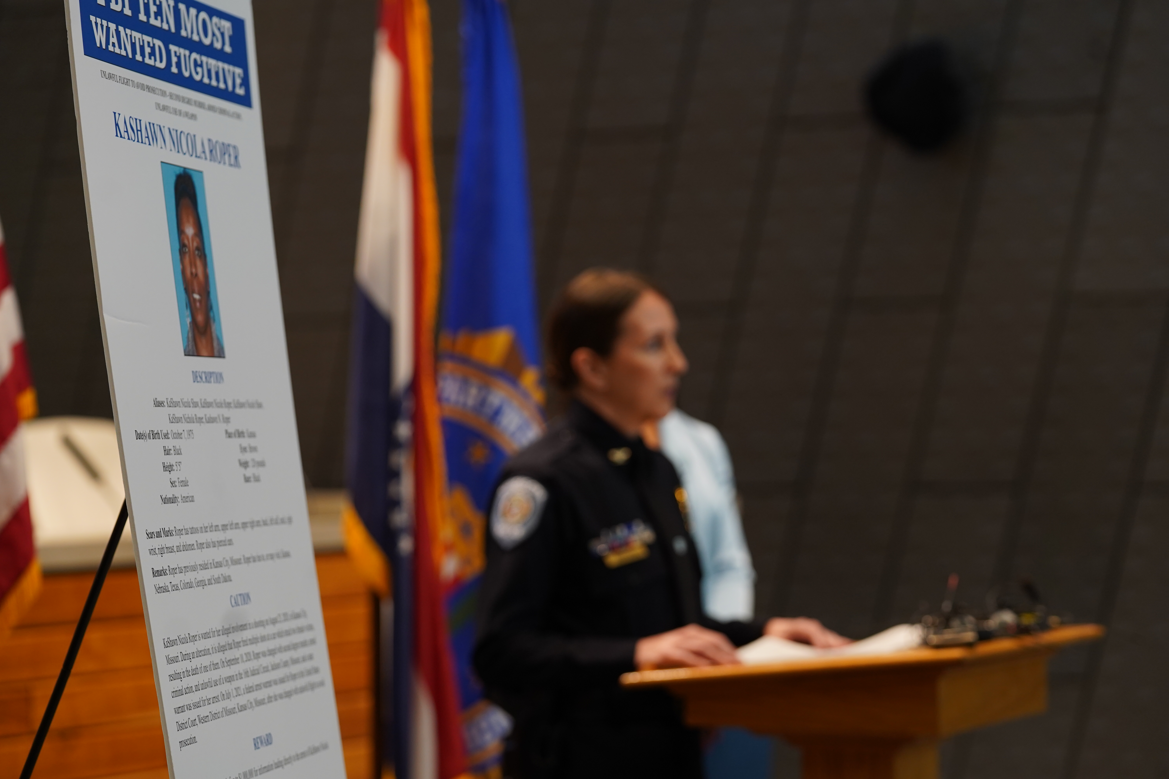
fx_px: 3507
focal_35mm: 108
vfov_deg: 12.7
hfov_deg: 18.9
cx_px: 584
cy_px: 390
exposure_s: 1/160
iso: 1000
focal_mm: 108
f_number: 4
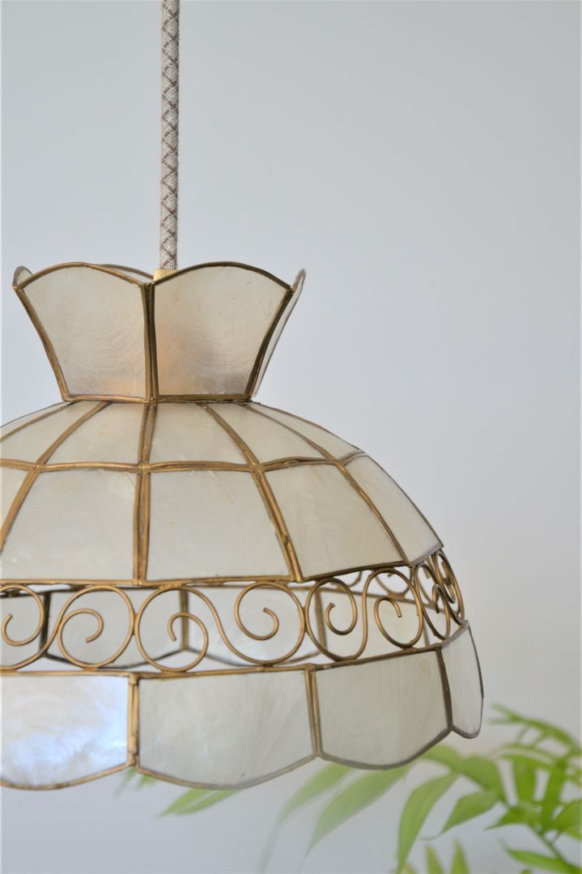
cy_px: 437
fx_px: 2112
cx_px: 291
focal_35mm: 87
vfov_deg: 23.4
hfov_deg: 15.7
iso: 400
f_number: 5
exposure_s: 1/160
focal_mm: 58
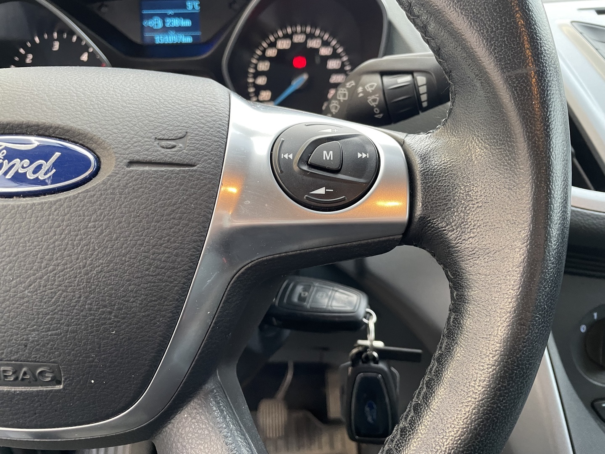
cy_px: 227
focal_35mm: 26
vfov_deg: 53.1
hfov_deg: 67.3
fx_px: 454
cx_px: 302
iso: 250
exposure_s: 1/60
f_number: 1.6
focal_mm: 4.2
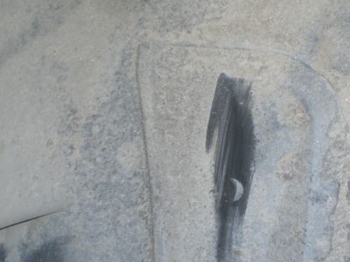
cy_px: 158
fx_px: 617
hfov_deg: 31.5
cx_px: 231
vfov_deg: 24.0
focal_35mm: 61
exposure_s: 1/60
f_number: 3.1
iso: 100
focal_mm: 6.3
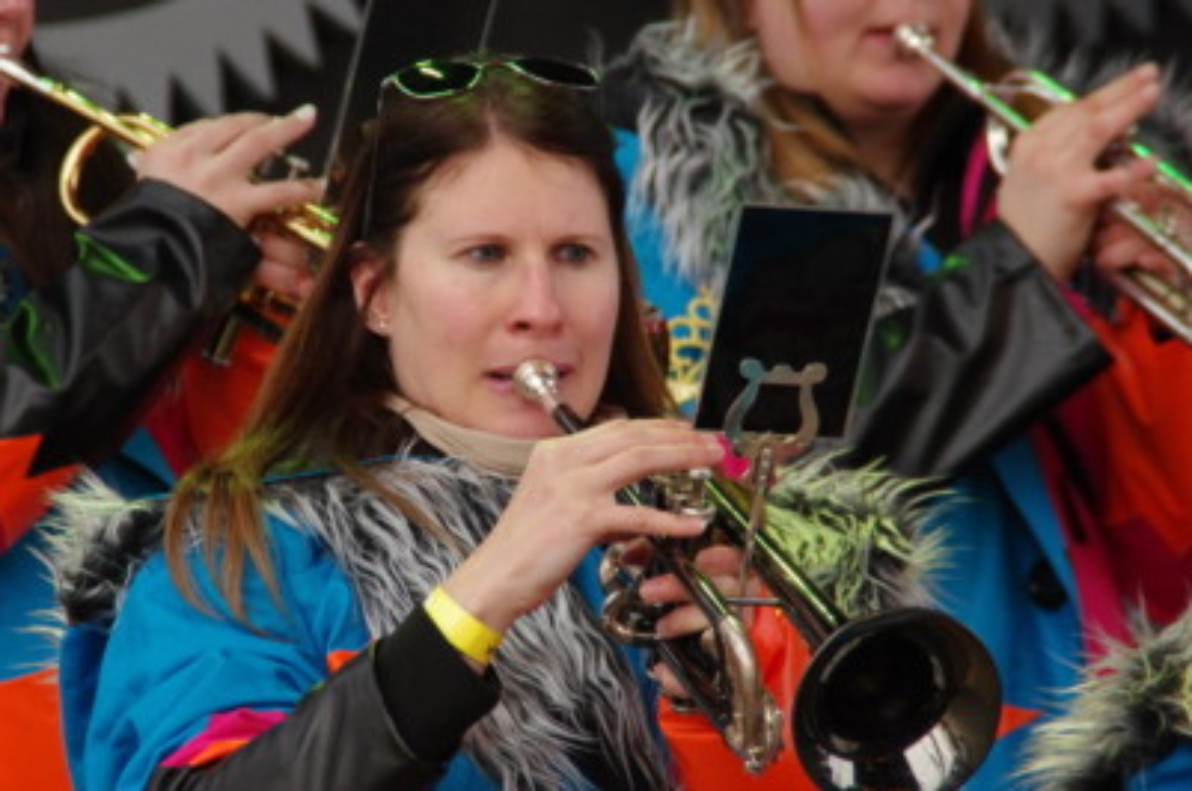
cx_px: 517
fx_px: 12364
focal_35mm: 374
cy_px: 373
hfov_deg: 5.5
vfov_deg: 3.7
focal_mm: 200
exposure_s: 1/250
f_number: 7.1
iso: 3200
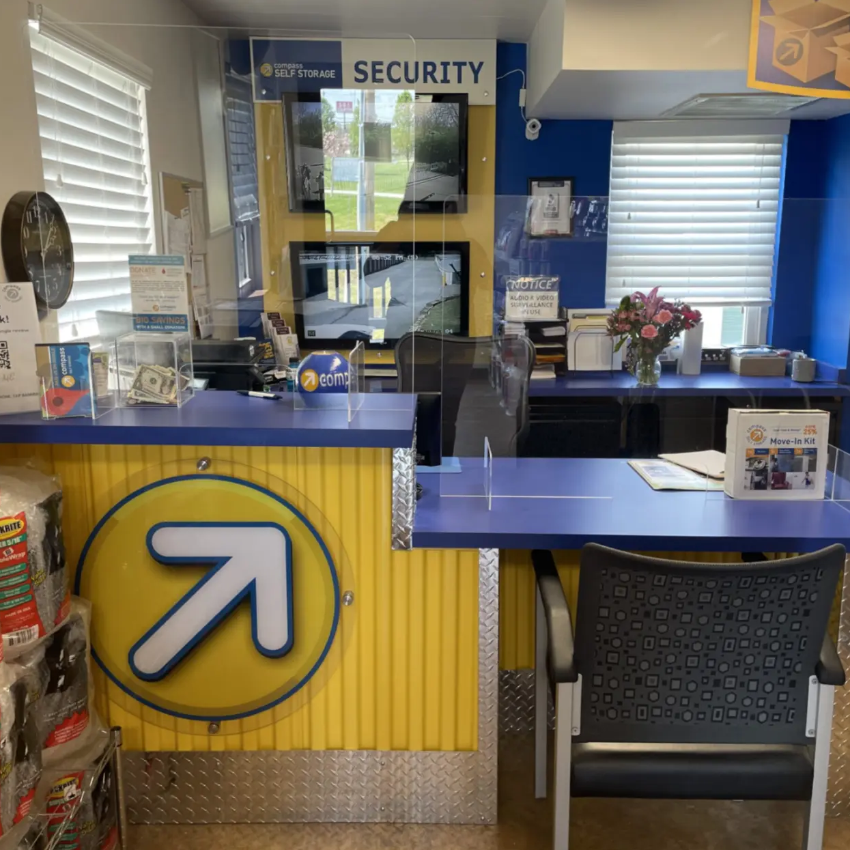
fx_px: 861
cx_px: 444
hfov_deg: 52.5
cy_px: 429
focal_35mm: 31
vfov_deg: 52.5
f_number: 1.6
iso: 64
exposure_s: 1/60
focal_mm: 4.2
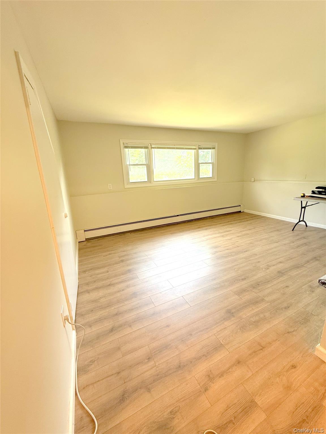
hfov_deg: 85.7
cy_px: 217
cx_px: 163
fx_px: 176
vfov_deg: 102.1
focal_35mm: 14
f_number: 2.2
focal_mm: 2.22
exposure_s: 1/99
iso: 125
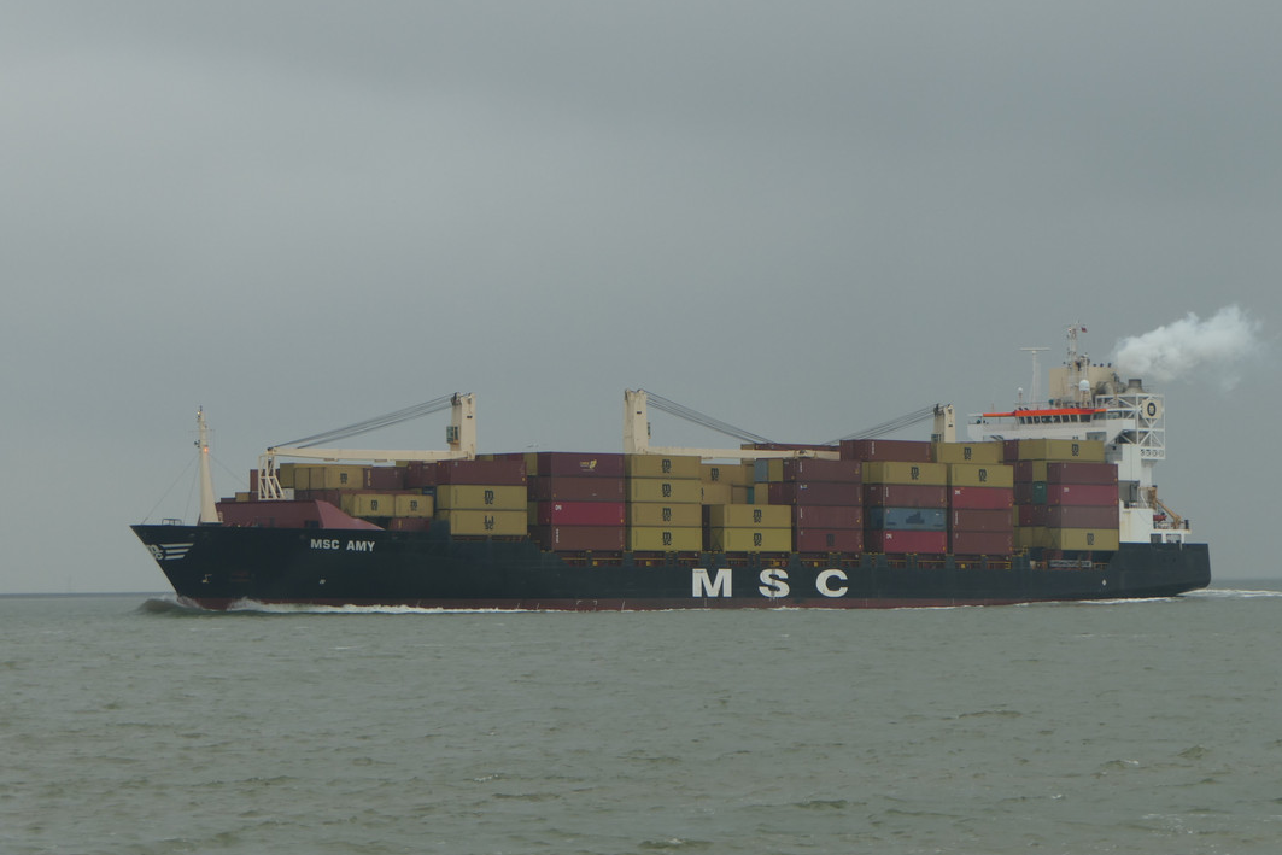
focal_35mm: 123
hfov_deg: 16.6
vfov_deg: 11.1
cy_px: 381
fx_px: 4380
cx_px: 685
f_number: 4.2
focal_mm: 40
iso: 125
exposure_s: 1/320
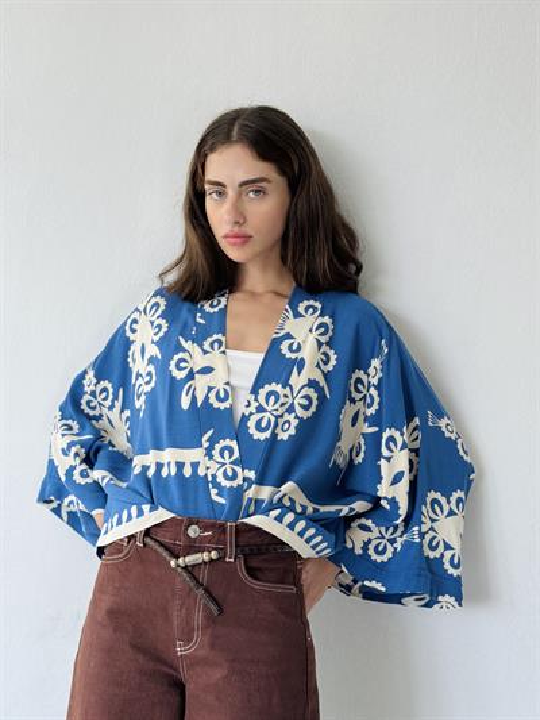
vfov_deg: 39.6
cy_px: 360
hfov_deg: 30.3
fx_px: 998
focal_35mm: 48
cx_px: 270
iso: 64
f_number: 1.78
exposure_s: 1/165
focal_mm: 6.76
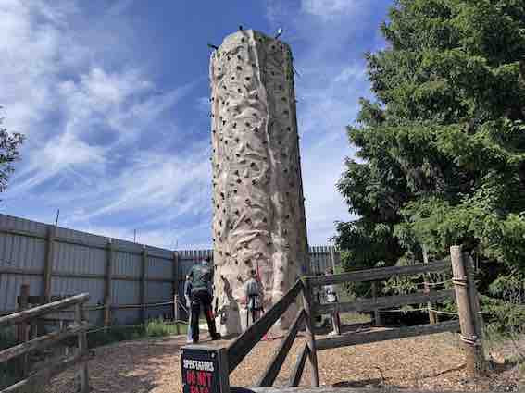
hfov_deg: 71.6
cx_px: 262
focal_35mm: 24
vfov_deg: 56.8
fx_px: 364
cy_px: 196
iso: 80
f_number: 1.78
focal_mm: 6.76
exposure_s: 1/6410
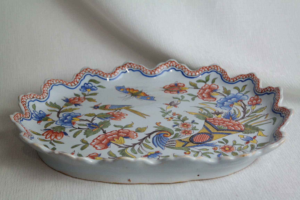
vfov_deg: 19.7
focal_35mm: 69
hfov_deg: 29.2
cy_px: 100
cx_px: 150
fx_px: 575
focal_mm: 45
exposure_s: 1/80
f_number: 5
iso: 200
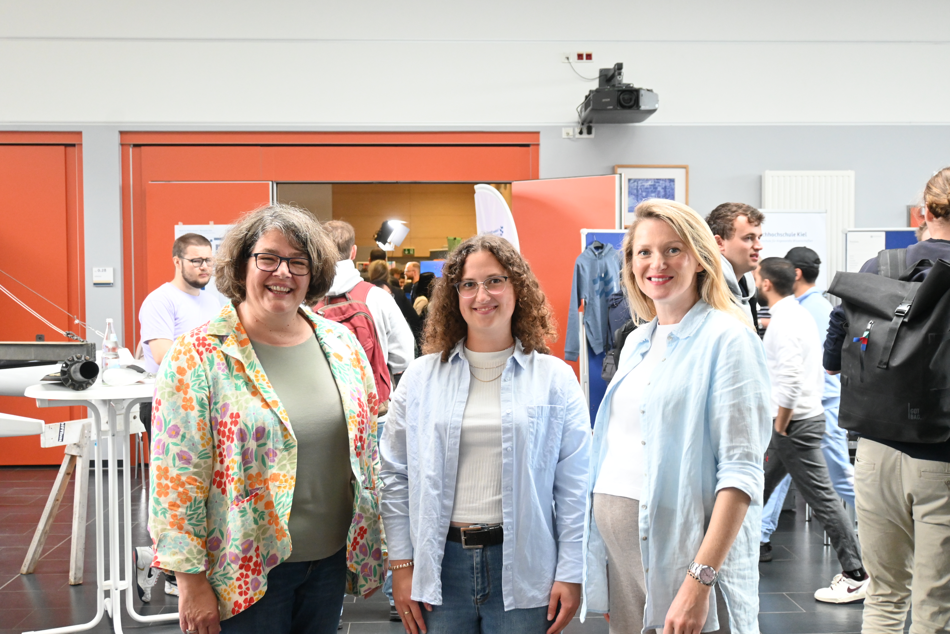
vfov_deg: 34.2
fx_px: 1029
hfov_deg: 49.6
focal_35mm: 39
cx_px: 475
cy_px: 317
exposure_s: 1/125
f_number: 4.5
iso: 2200
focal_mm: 26
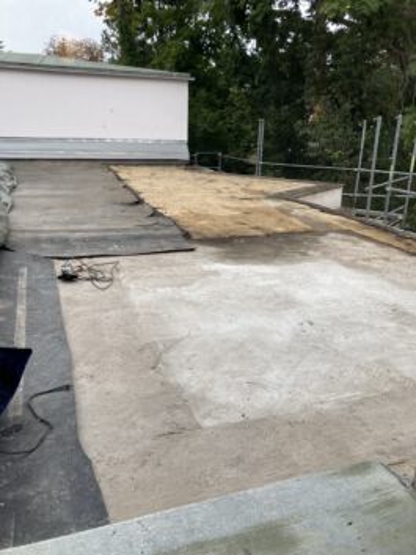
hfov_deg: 49.8
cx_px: 208
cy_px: 278
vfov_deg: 63.4
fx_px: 448
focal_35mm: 28
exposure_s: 1/432
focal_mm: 3.99
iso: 20
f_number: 1.8
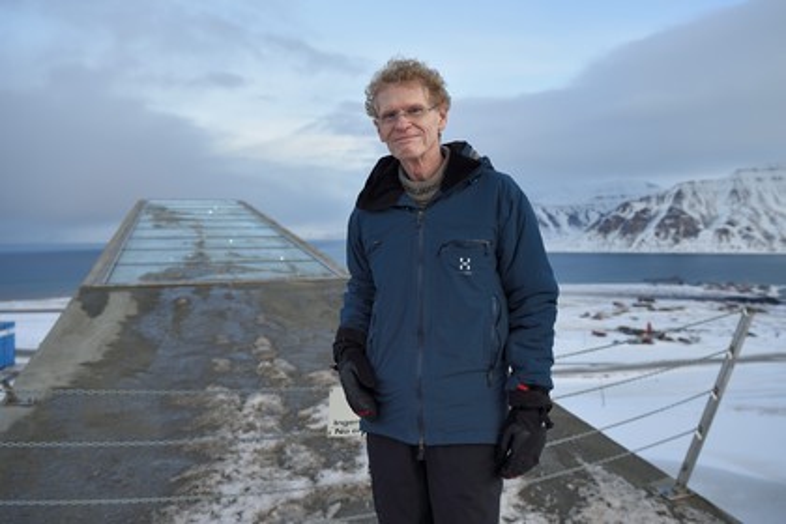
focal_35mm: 29
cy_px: 262
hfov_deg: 63.7
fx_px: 633
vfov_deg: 45.0
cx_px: 393
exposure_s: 1/200
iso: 400
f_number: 4
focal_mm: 29
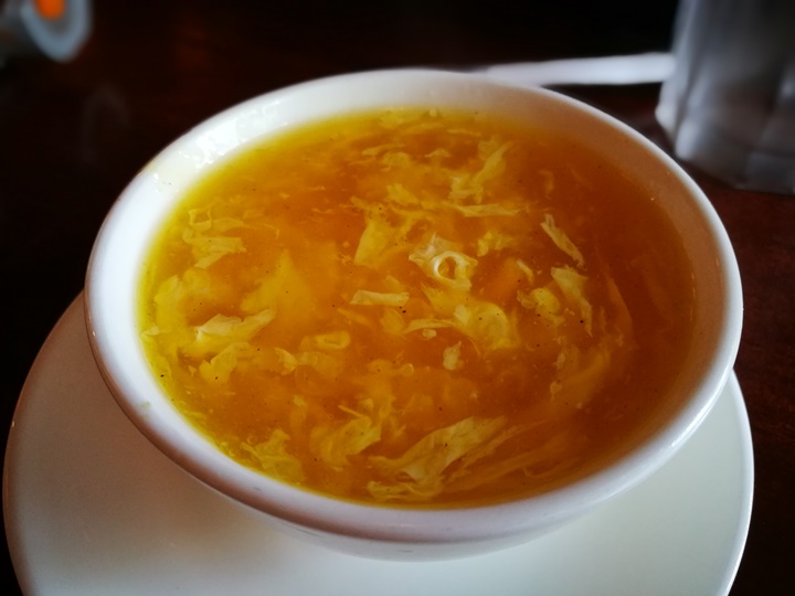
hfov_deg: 65.3
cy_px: 298
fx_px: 620
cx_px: 398
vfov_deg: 51.4
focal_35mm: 27
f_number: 4
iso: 320
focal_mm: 4.5
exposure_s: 1/30
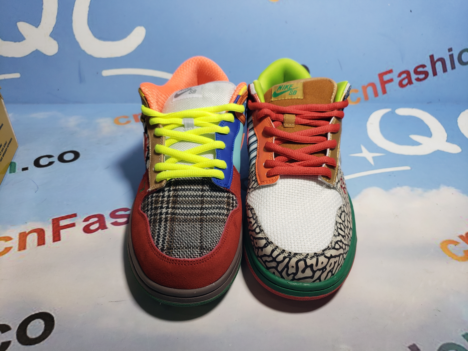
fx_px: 352
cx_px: 234
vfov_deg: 53.1
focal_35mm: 26
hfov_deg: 67.3
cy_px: 176
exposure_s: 1/424
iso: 50
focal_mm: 4.3
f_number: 1.5
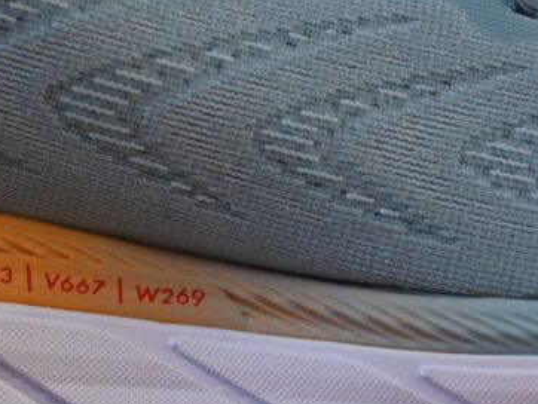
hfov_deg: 12.1
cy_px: 328
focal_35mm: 163
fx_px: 2535
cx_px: 100
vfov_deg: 9.1
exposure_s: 1/125
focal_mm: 40
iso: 1000
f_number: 2.8
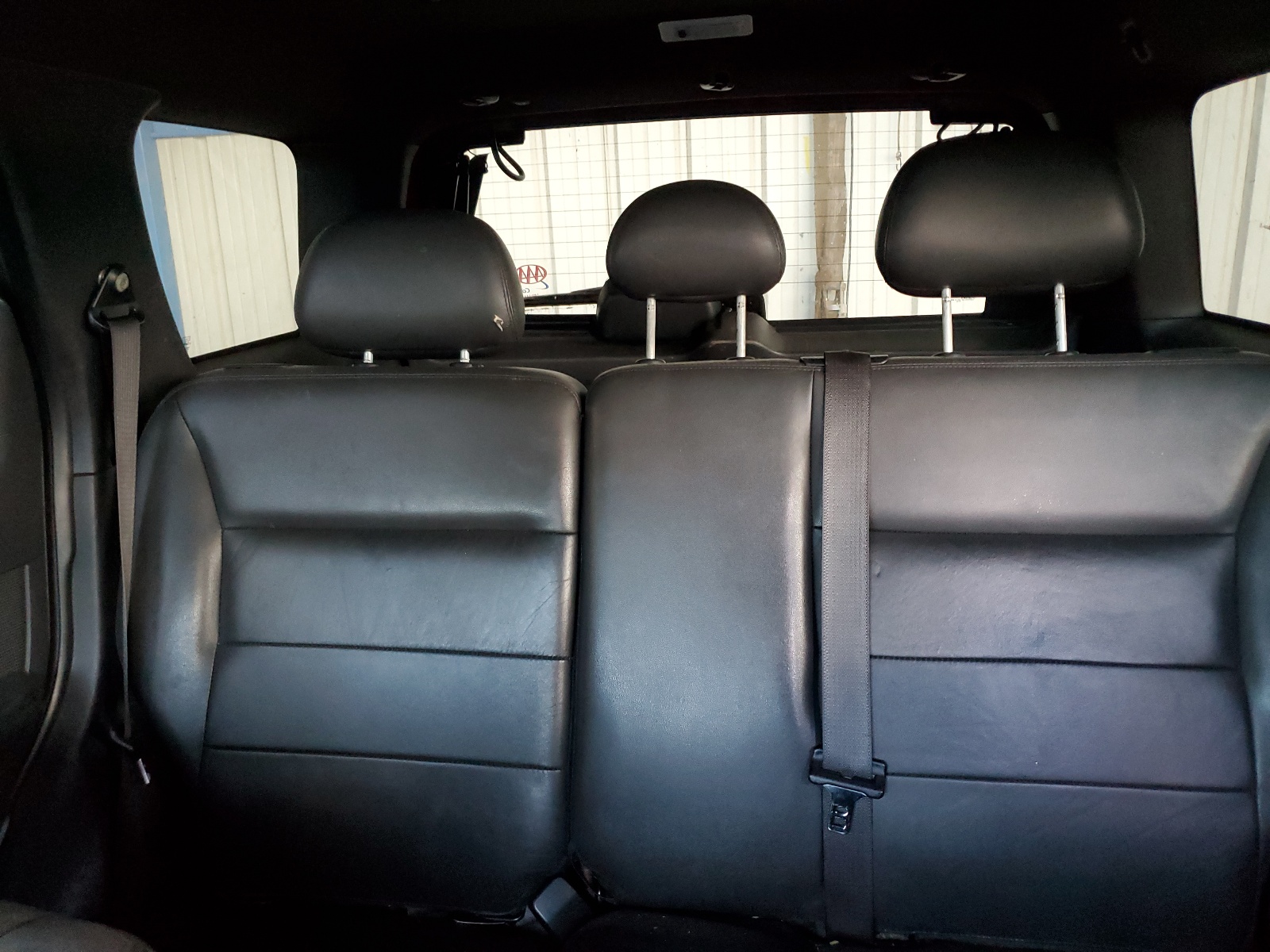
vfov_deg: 53.1
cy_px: 476
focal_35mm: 26
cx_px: 635
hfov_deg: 67.3
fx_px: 954
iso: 343
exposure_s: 1/60.2
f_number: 1.5
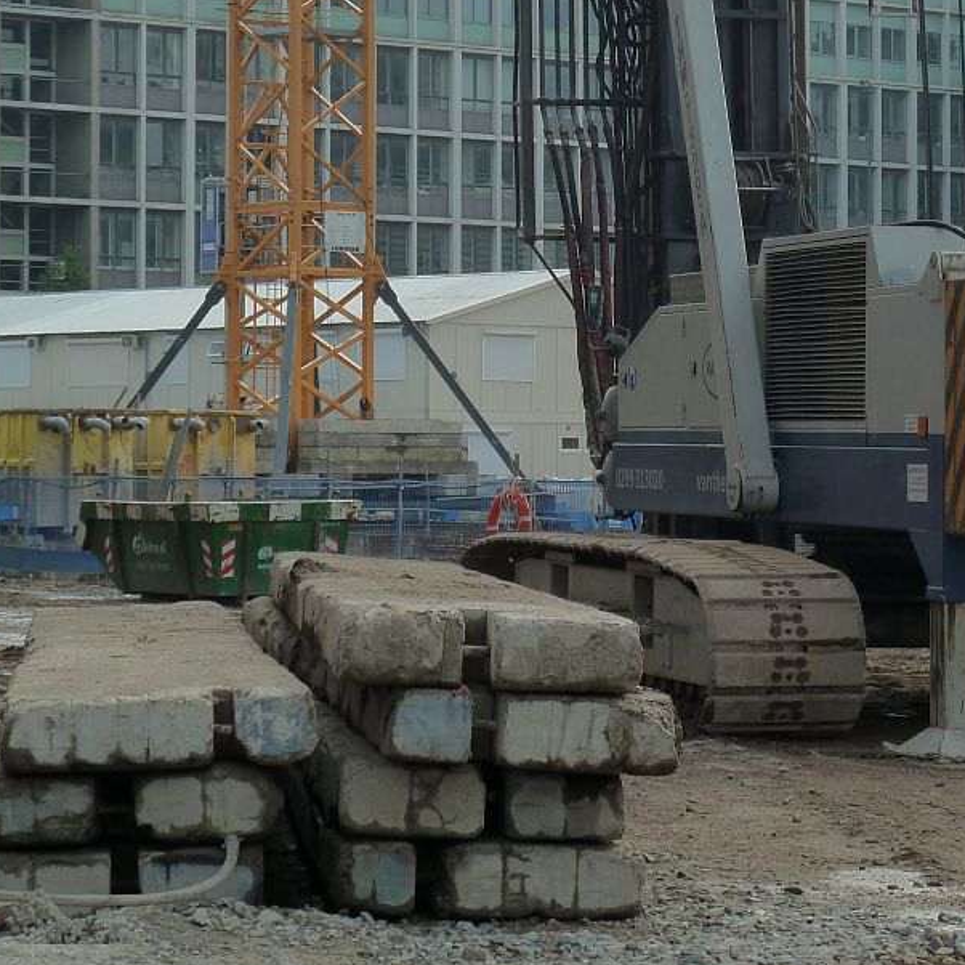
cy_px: 188
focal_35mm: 135
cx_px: 490
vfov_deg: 12.9
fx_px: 4258
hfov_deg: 12.9
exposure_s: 1/320
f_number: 4.3
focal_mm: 14.7
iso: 125
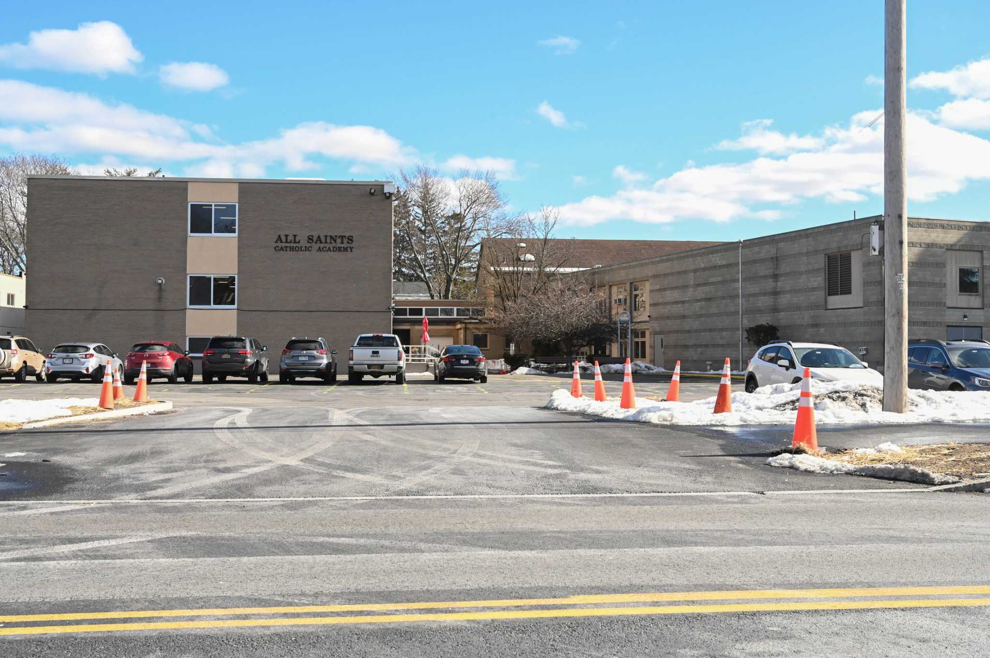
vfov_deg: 36.8
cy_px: 329
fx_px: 989
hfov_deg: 53.2
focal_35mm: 36
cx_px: 495
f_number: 10
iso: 2500
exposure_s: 1/2000
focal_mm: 36
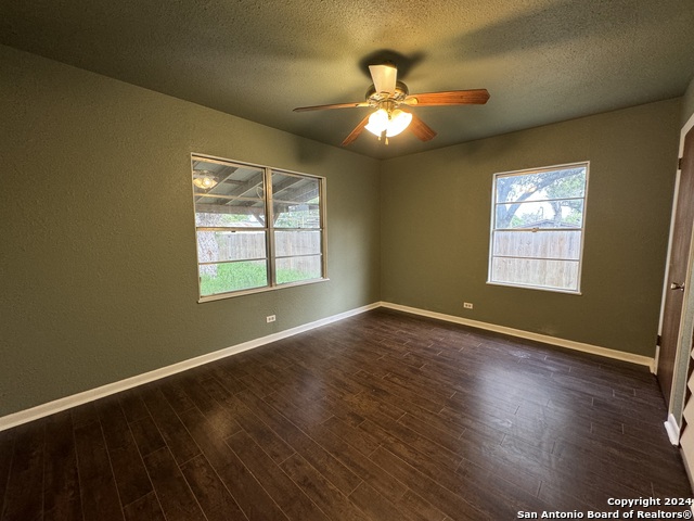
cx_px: 347
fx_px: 281
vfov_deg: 85.7
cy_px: 260
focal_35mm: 14
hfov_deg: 102.1
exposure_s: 1/60
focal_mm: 2.22
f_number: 2.2
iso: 200
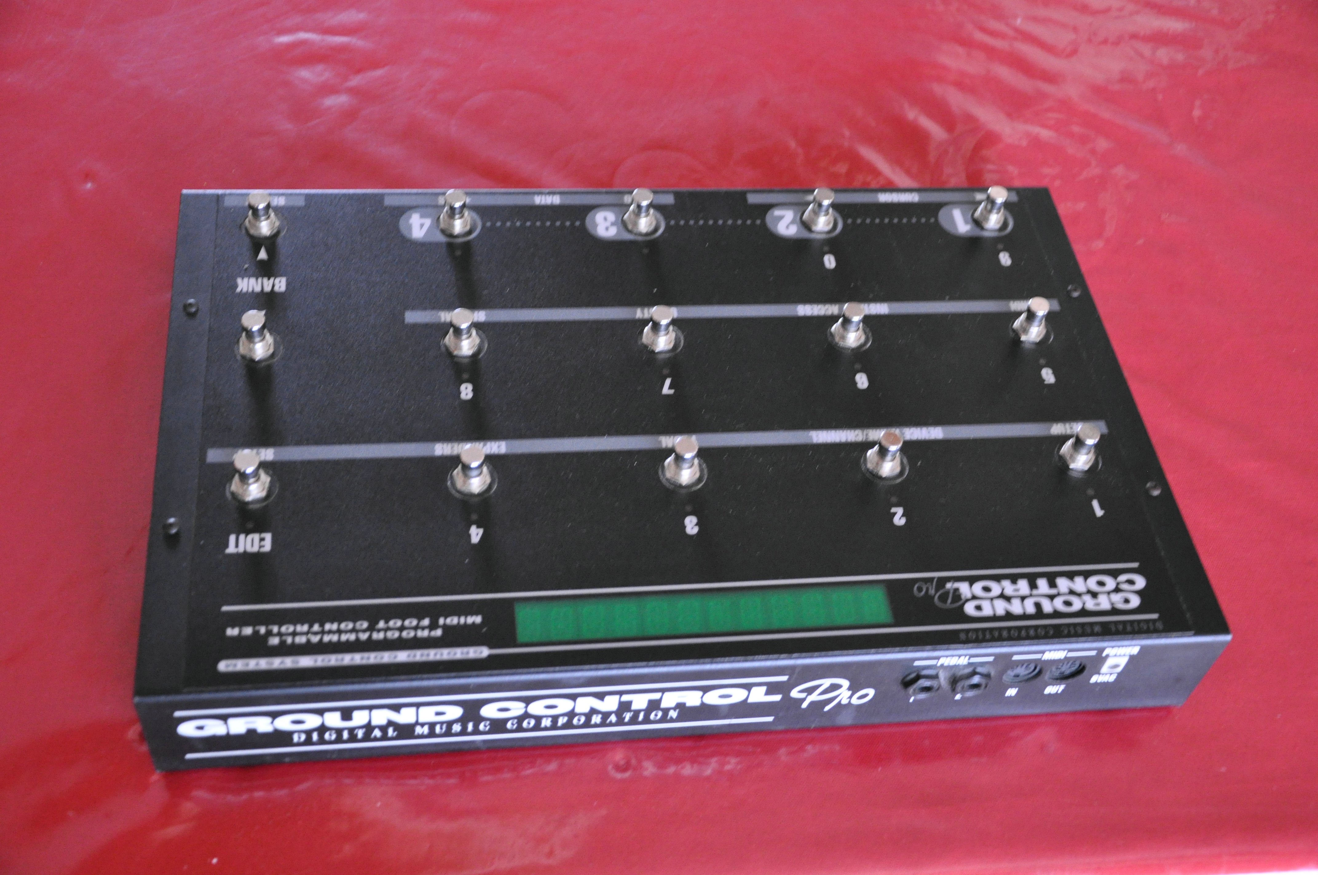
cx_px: 659
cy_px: 438
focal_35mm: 42
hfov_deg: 46.4
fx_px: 1536
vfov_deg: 31.8
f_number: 4
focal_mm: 28
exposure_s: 1/5
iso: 1600
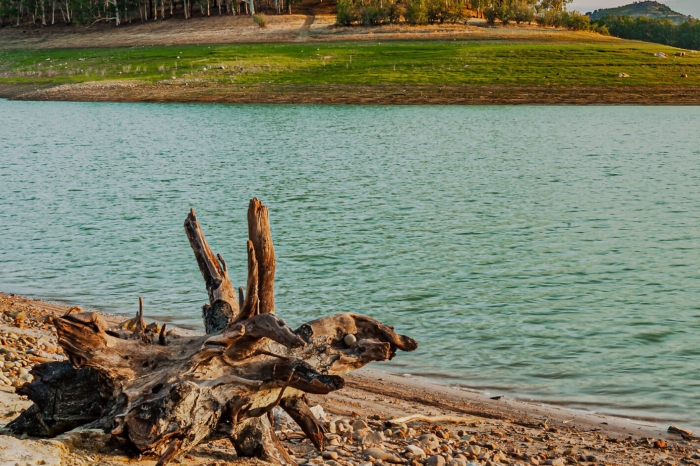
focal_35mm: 68
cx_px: 491
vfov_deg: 19.7
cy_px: 85
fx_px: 1321
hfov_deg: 29.4
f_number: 22
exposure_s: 1/5
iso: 100
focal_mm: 40
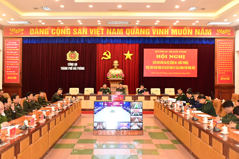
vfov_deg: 34.2
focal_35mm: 39
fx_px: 259
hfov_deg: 49.6
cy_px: 80
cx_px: 120
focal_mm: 26
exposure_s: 1/160
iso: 3200
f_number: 3.8
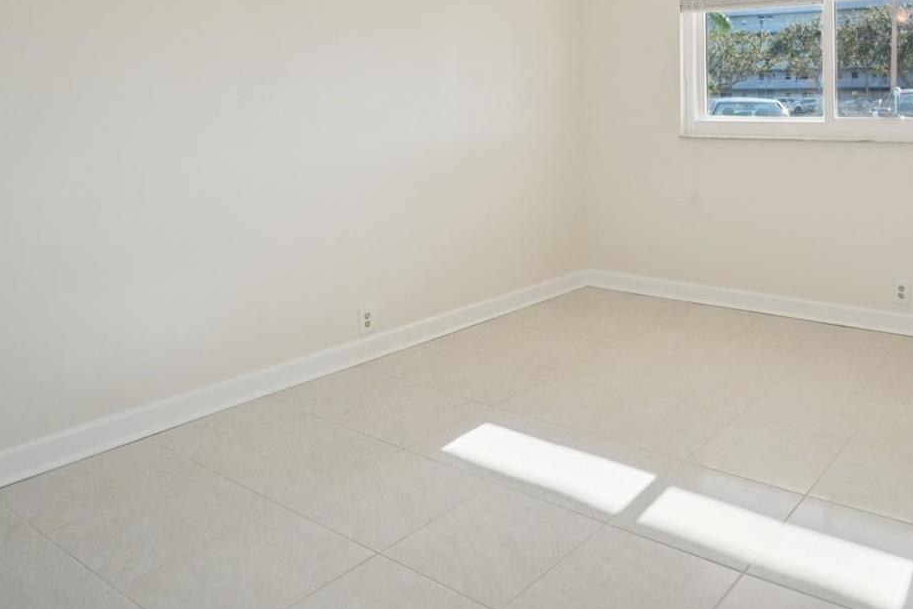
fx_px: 732
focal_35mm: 29
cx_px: 684
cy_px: 114
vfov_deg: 42.9
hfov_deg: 60.4
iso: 100
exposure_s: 1/30
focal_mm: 11
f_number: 8
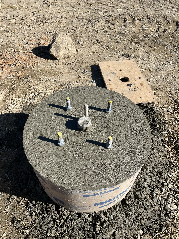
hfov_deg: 53.1
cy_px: 120
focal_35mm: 26
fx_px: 179
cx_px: 90
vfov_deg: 67.3
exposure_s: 1/3413
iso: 50
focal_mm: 5.1
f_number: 1.6
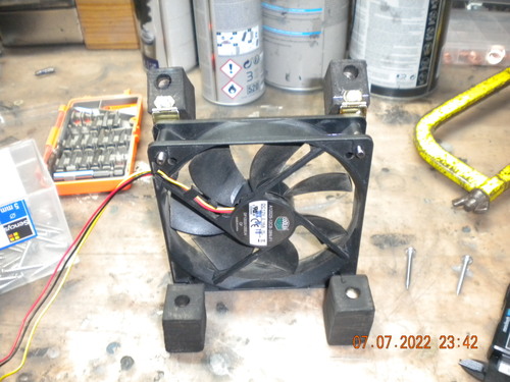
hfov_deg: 52.6
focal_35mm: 35
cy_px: 191
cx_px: 255
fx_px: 516
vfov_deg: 40.7
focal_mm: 6.3
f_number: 3.1
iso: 400
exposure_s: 1/30
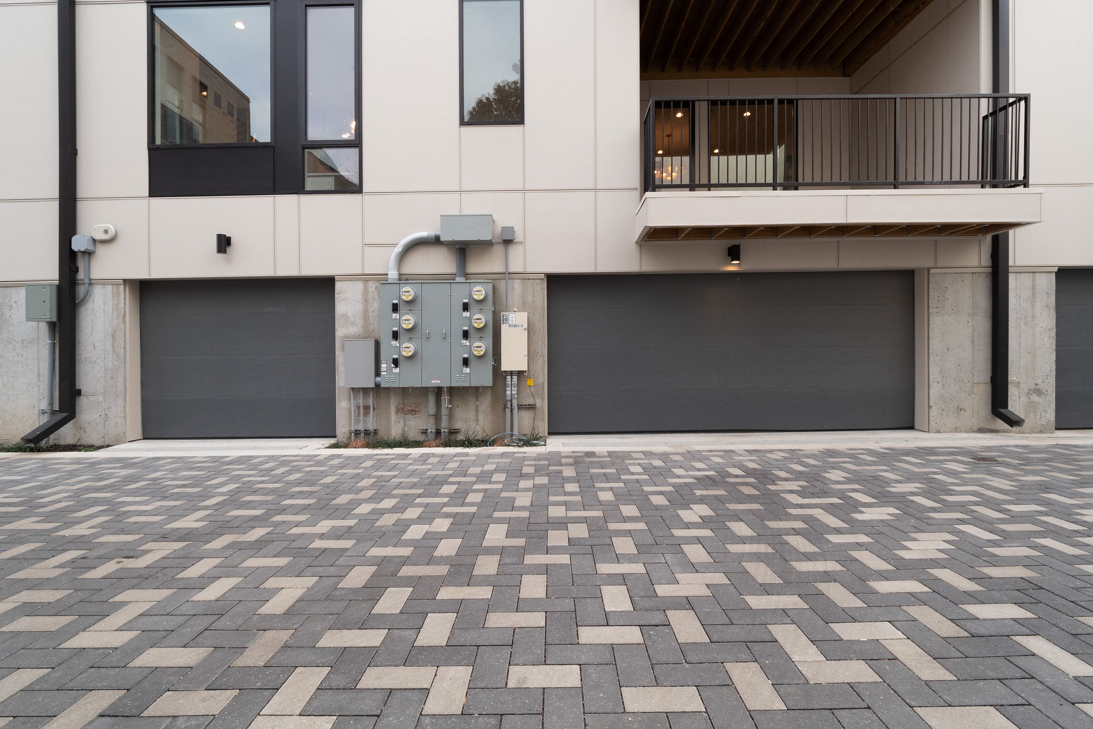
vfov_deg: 73.7
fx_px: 486
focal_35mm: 16
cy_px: 364
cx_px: 546
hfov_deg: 96.7
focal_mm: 8
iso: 400
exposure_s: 1/100
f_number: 8
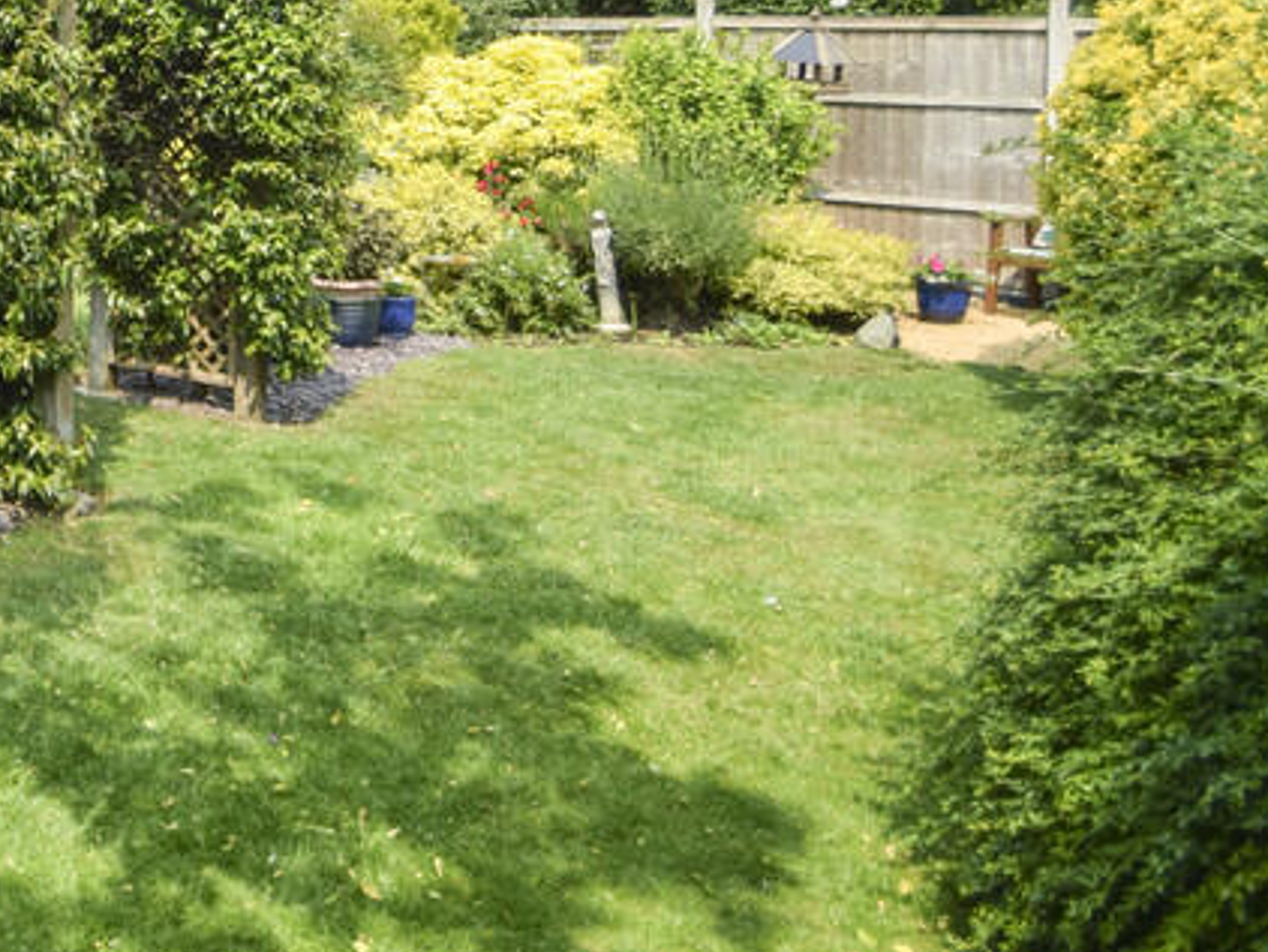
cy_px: 77
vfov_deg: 37.7
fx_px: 1283
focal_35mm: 35
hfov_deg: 42.2
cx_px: -108
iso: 100
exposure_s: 1/800
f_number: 9
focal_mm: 10
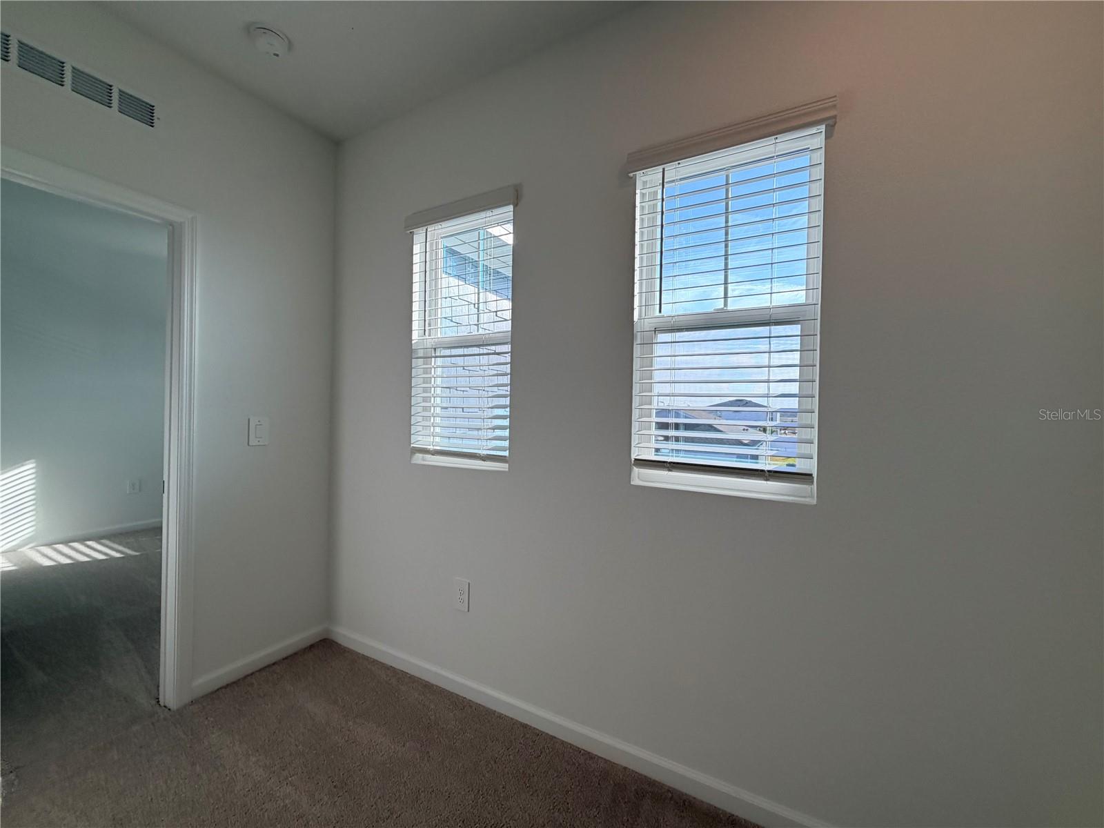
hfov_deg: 102.1
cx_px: 552
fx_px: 446
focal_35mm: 14
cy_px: 414
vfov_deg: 85.7
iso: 50
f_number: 2.2
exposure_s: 1/290
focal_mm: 2.22
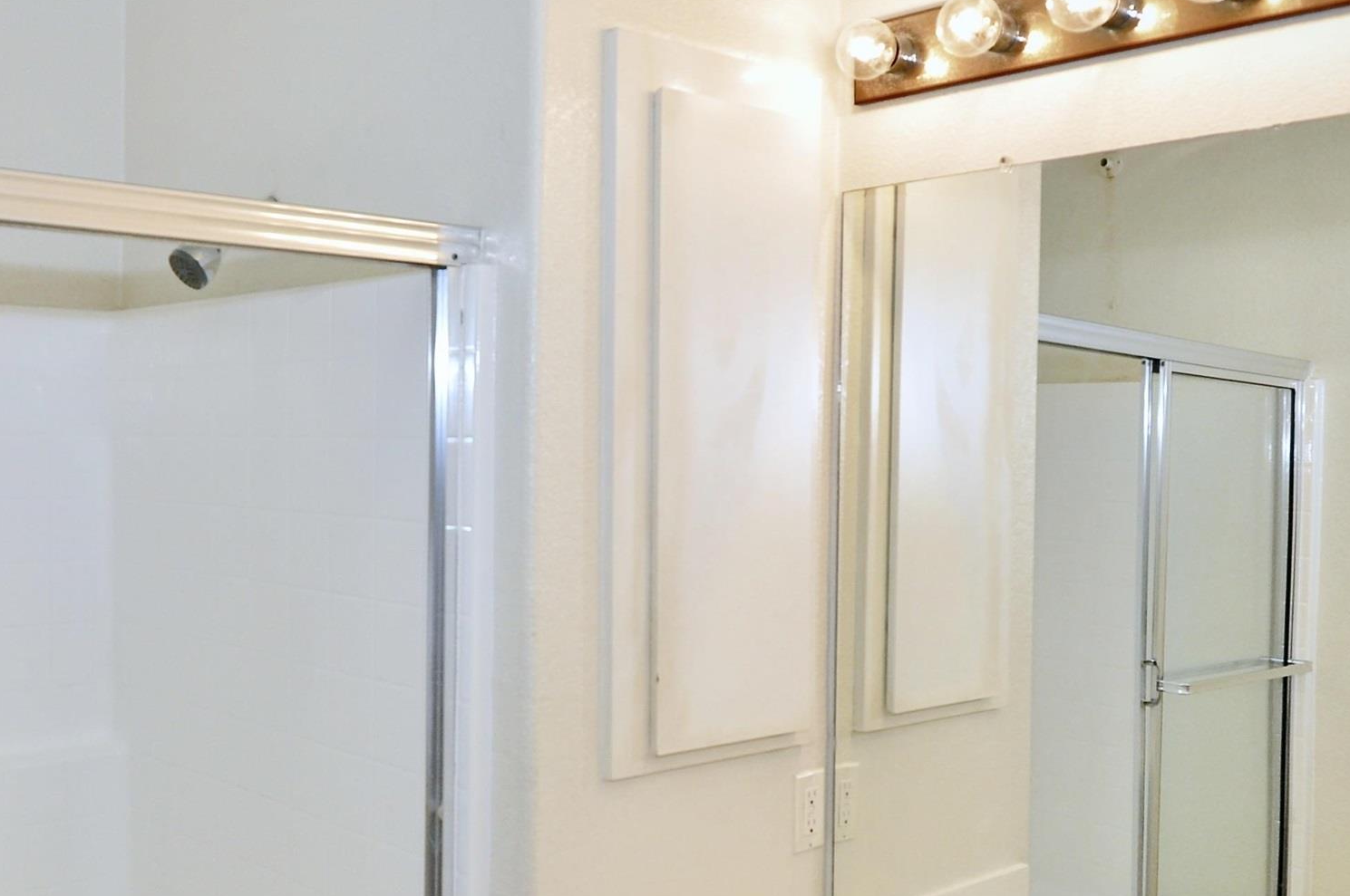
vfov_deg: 36.9
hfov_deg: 54.9
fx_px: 1275
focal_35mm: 34
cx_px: 474
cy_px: 758
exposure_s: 1/60
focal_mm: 11
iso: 400
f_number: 4
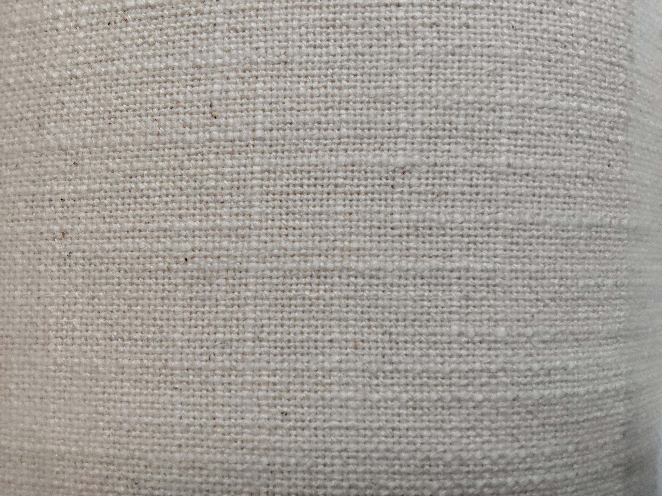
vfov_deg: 53.1
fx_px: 497
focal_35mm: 26
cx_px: 331
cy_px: 248
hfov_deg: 67.3
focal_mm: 2.78
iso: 250
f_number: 2
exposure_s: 1/100
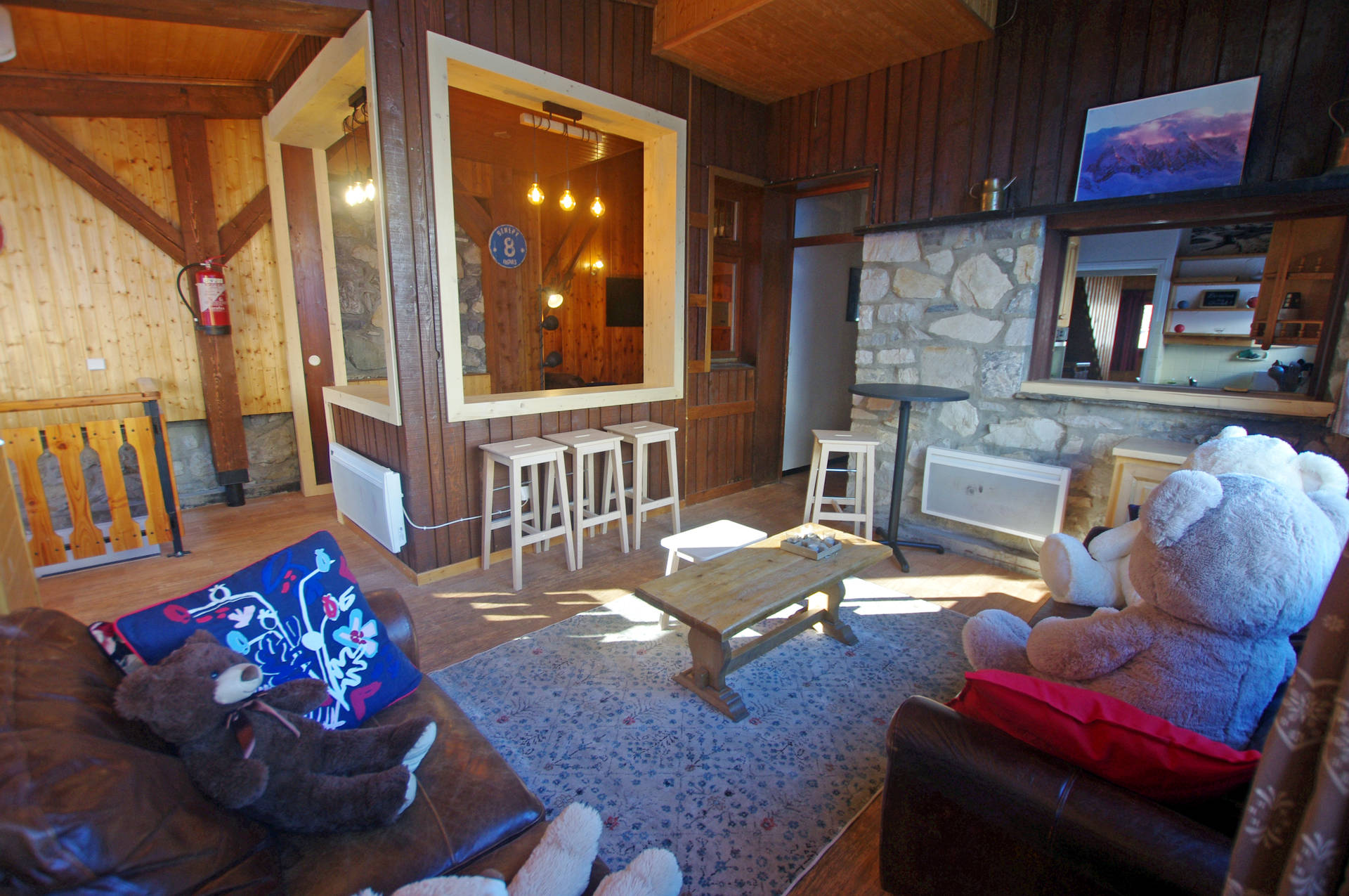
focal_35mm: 15
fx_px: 561
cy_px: 448
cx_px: 674
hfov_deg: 100.5
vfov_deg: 77.2
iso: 400
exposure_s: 1/60
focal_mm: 10
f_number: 4
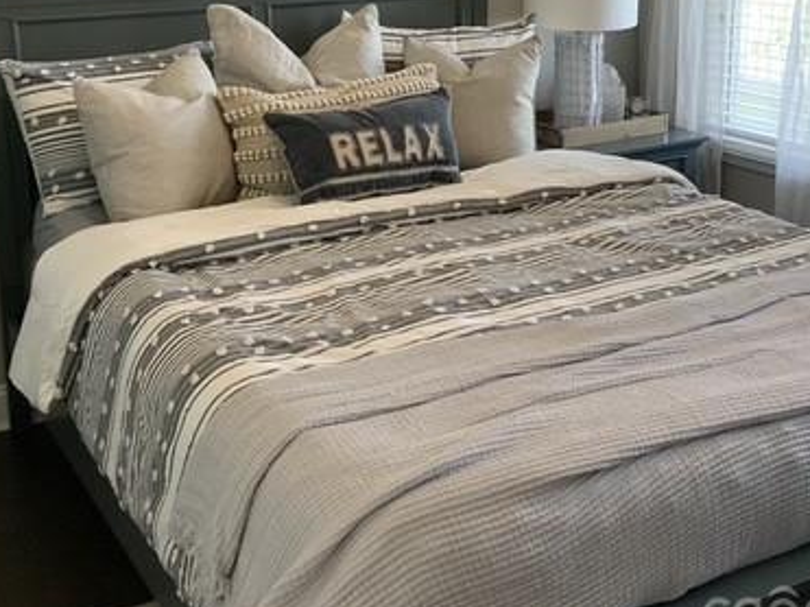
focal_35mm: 50
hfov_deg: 38.2
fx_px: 1170
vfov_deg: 28.6
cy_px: 148
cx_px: 391
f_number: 1.8
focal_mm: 3
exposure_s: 1/60
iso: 160
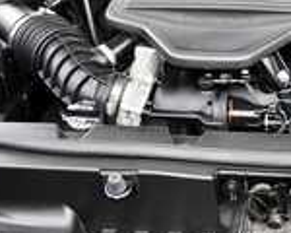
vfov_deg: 20.3
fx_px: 646
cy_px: 71
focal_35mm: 75
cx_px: 264
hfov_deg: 24.6
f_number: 5.6
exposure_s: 1/200
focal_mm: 20
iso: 800
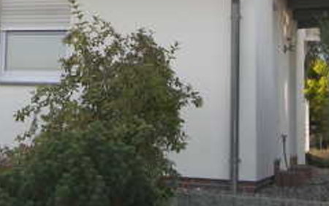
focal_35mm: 96
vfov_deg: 13.5
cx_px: -53
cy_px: 0
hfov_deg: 20.4
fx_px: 861
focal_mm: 7.1
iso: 50
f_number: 3.2
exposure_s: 1/160
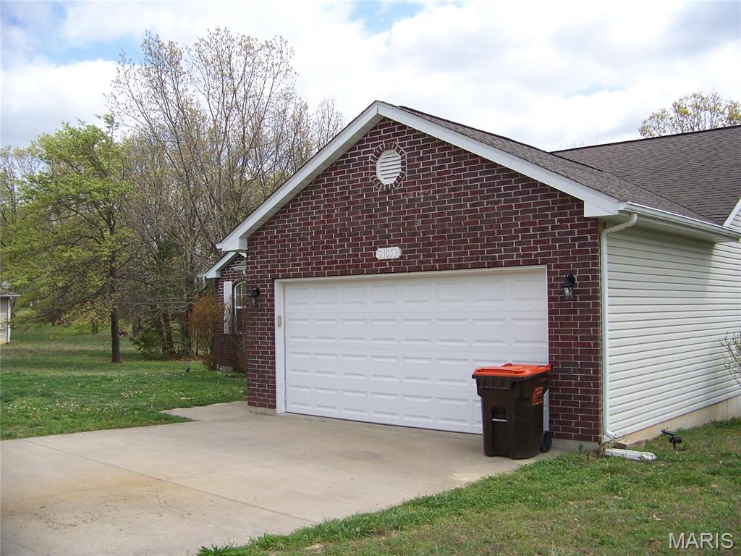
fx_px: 771
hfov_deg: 51.4
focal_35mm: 36
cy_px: 278
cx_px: 370
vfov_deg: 39.7
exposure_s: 1/640
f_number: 2.8
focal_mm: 5.85
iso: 64
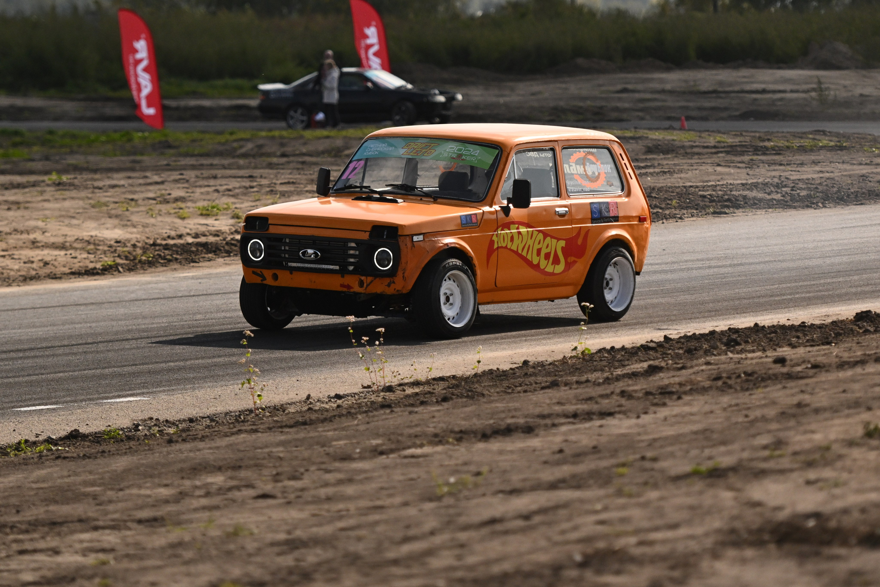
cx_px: 440
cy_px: 294
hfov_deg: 10.5
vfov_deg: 7.0
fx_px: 4766
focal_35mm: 195
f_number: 2.8
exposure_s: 1/20000
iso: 1000
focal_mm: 130
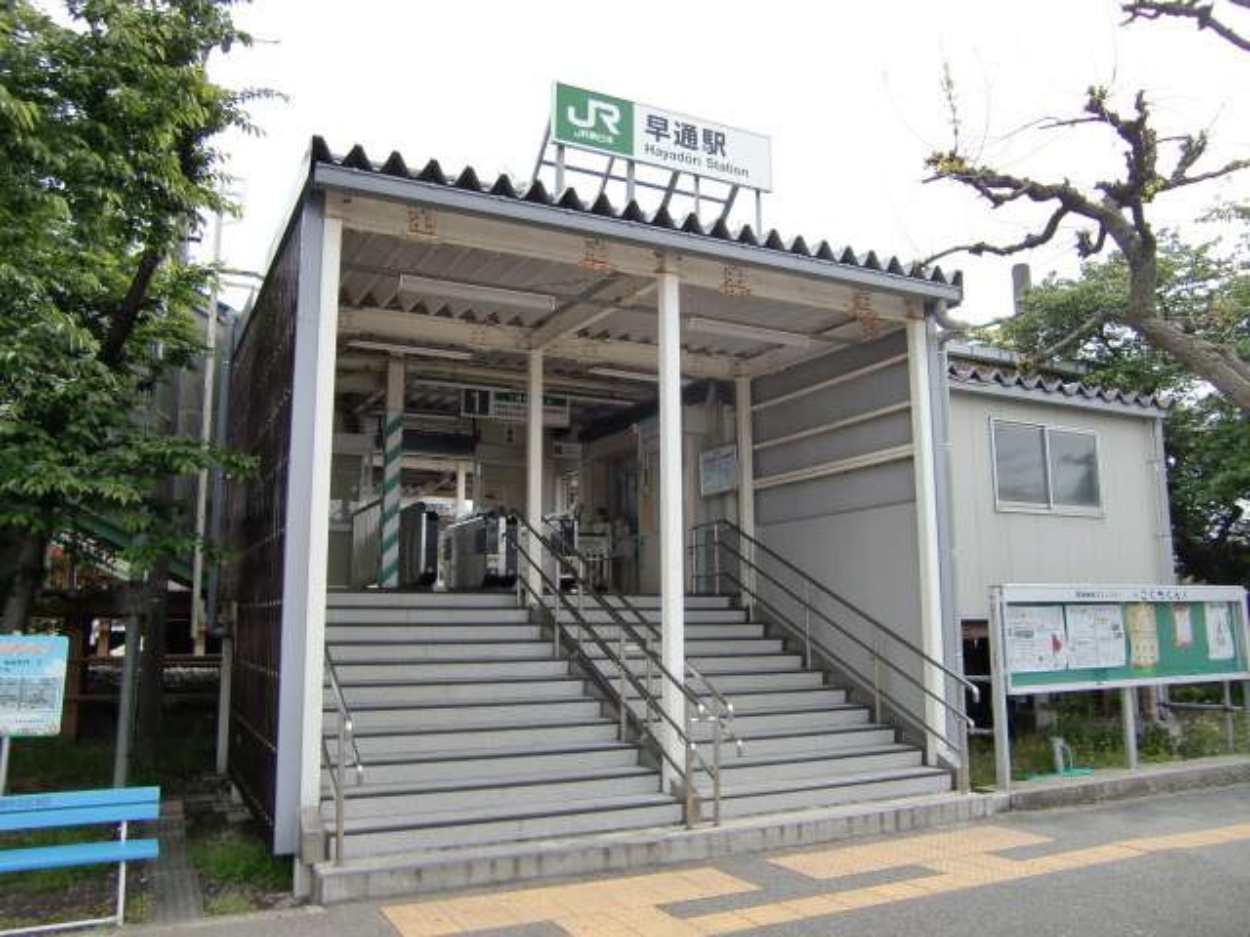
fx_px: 1011
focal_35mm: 28
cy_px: 468
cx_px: 625
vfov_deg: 49.7
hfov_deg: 63.4
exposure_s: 1/800
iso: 64
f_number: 2.6
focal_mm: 4.9
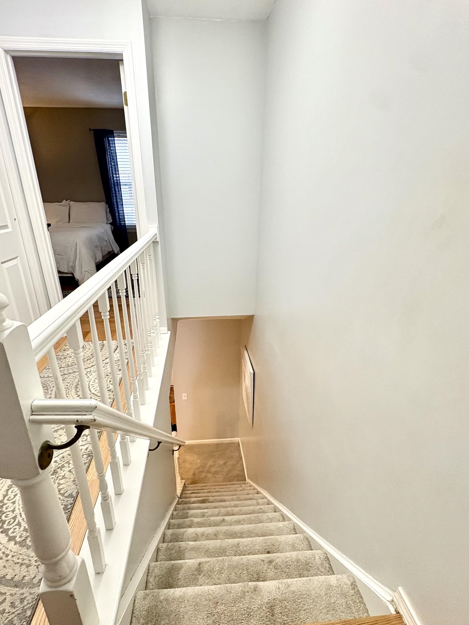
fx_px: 325
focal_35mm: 18
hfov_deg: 71.6
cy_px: 334
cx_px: 224
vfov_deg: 87.6
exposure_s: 1/60
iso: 200
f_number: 2.2
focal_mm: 2.22
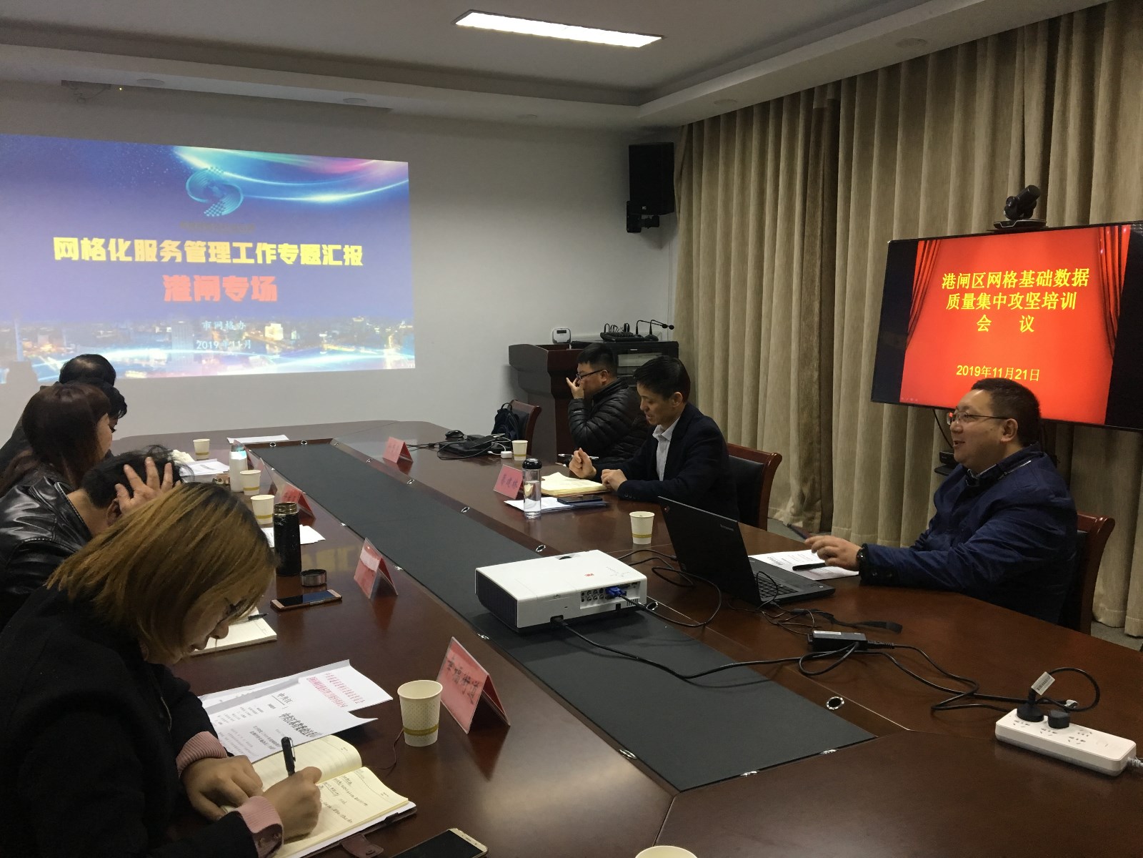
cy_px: 429
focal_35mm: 29
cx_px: 572
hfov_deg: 61.7
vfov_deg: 48.2
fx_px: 958
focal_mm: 4.15
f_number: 2.2
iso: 125
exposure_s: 1/33
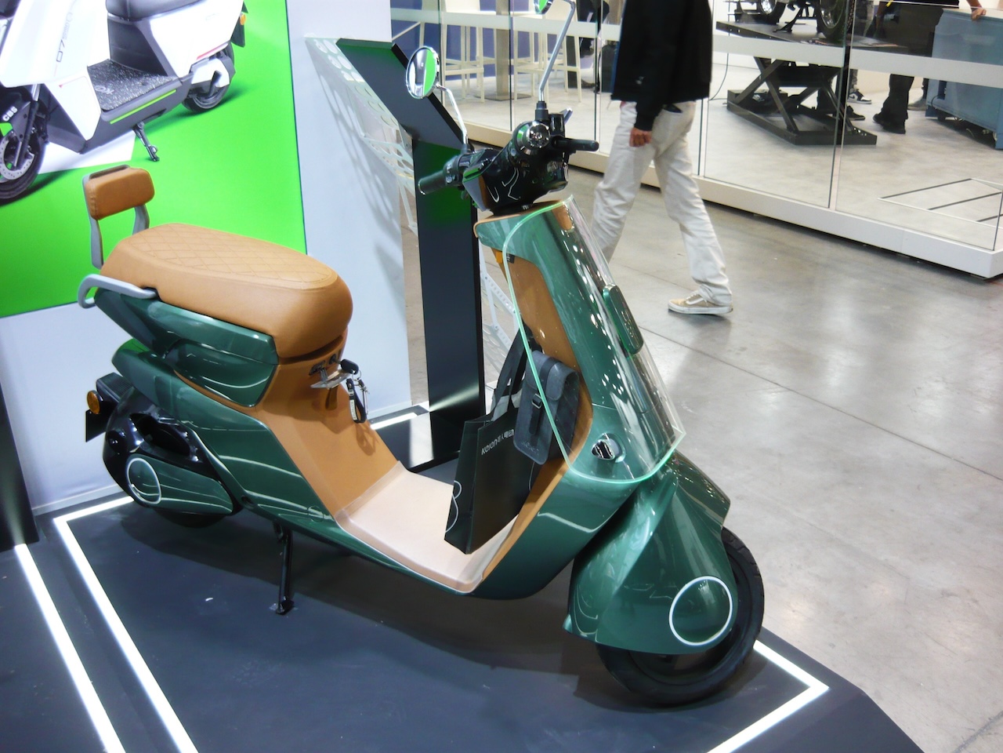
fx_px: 956
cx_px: 502
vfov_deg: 42.9
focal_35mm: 33
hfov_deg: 55.4
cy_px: 376
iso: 200
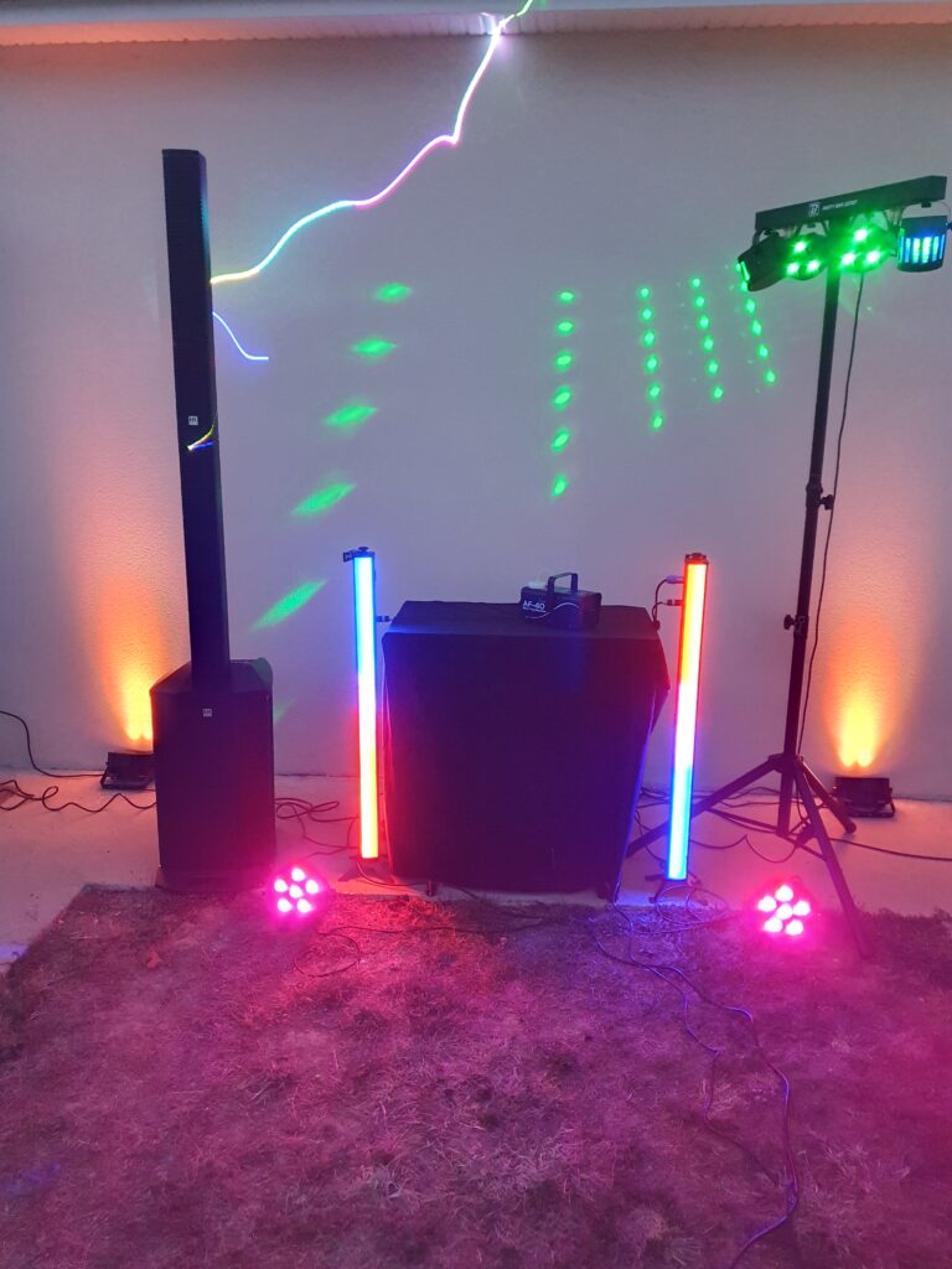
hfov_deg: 53.1
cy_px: 634
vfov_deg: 67.3
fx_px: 953
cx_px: 476
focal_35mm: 26
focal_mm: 4.32
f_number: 1.5
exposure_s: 1/50
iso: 500
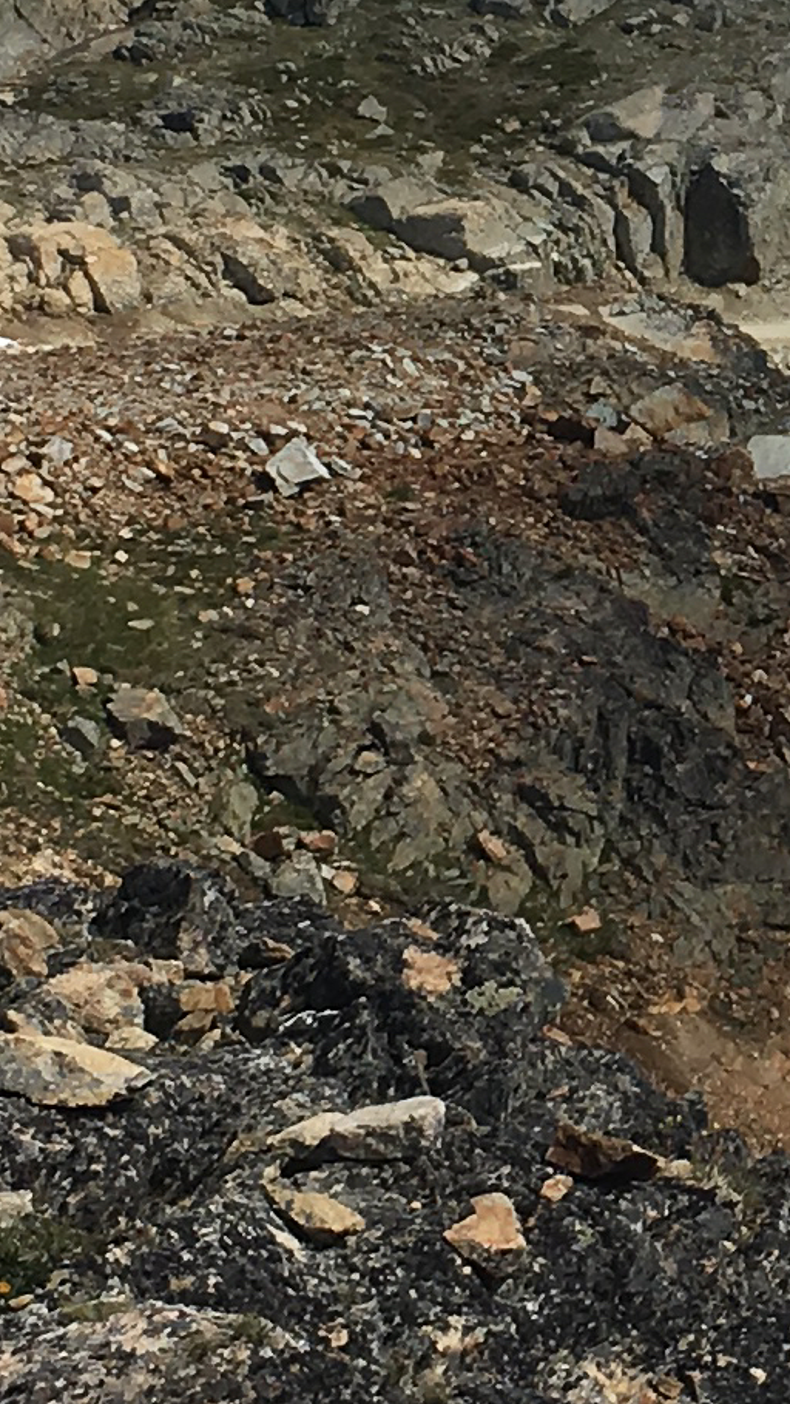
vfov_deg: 15.2
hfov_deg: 8.5
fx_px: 5213
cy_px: 213
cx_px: 1068
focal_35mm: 140
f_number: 2.2
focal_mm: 4.15
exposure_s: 1/2262
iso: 25
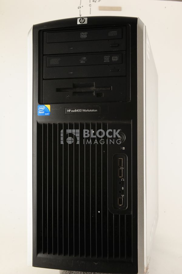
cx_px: 91
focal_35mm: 50
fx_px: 380
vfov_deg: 39.6
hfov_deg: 27.0
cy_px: 137
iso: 1600
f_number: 13
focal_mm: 50
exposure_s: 1/160
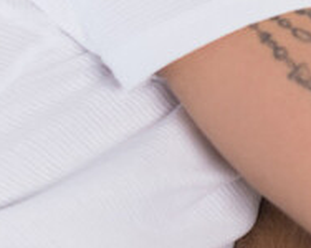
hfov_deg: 6.3
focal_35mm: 300
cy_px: 130
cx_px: 551
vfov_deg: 5.2
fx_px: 2758
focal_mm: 50
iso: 100
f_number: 3.5
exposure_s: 1/200
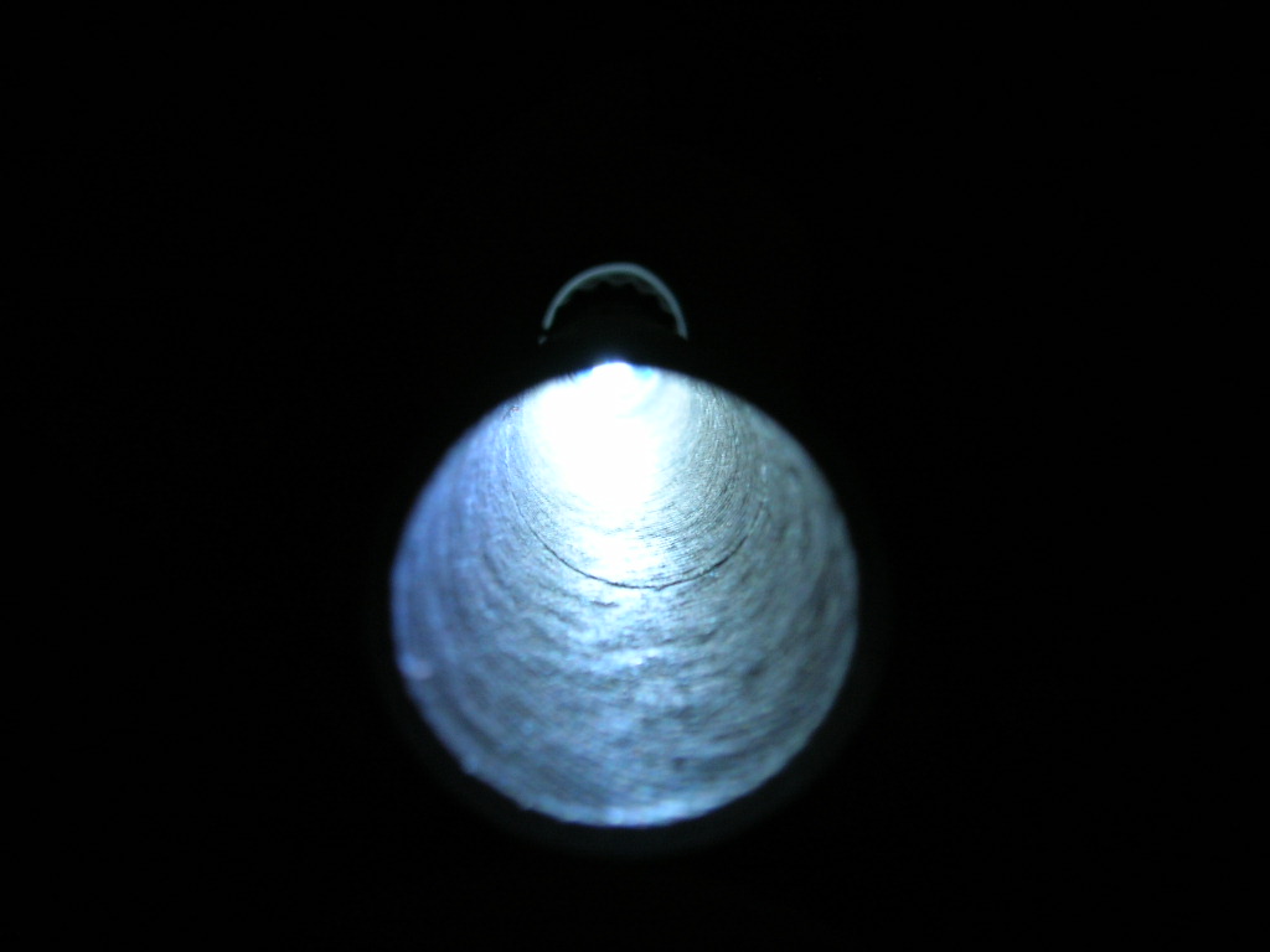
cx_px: 635
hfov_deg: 54.0
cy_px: 476
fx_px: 1247
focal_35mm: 34
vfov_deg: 41.8
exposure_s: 1/3.2
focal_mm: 5.7
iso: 50
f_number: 2.9
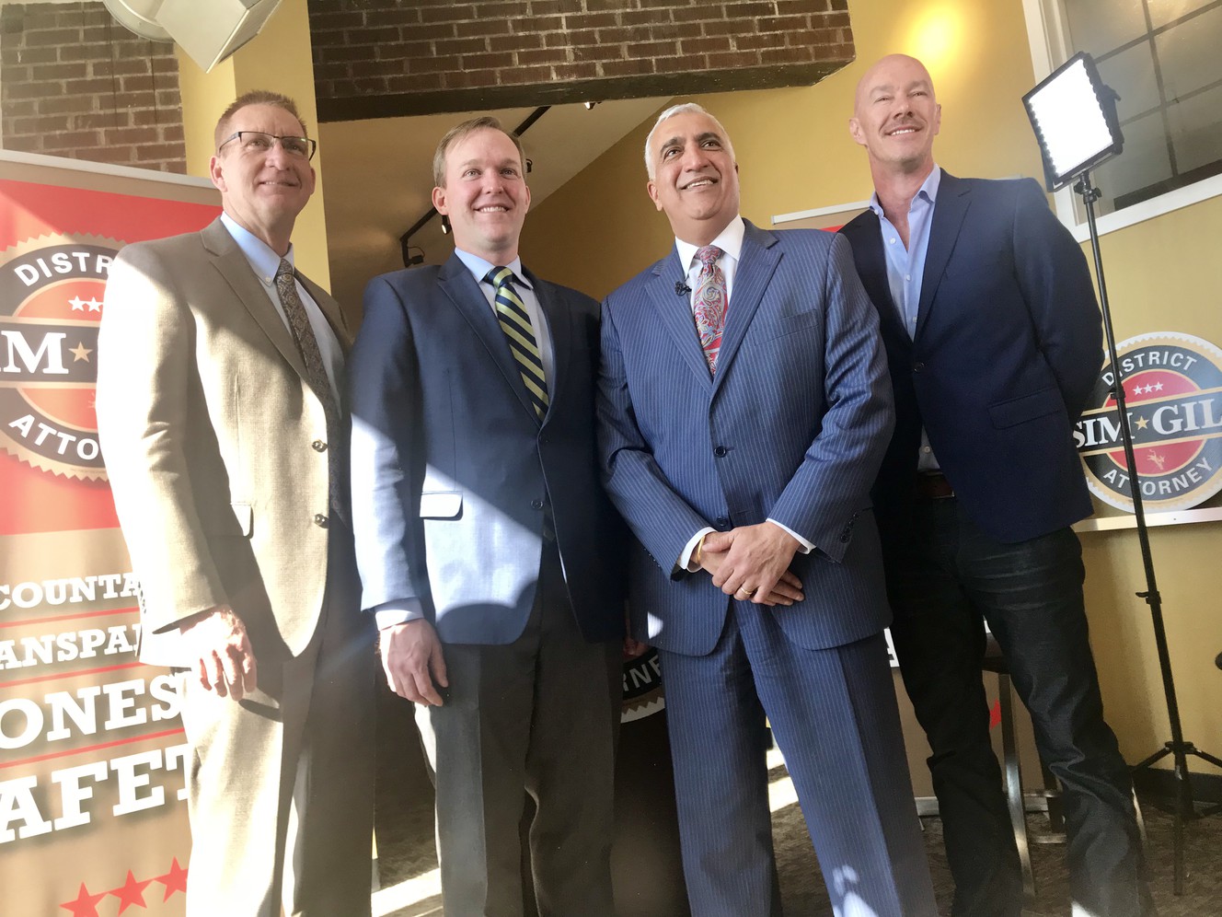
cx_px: 611
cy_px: 458
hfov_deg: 63.4
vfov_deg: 49.7
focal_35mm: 28
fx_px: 988
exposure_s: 1/120
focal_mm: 3.99
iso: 40
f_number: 1.8
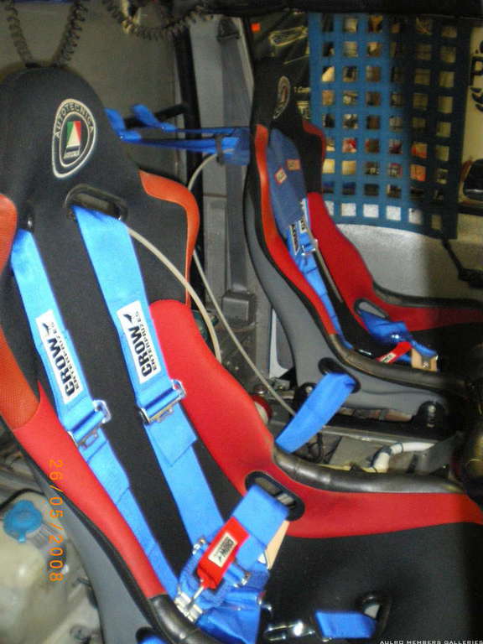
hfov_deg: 39.7
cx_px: 242
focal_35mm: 36
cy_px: 322
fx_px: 670
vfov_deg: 51.4
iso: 800
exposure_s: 1/50
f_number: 3.1
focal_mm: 6.3
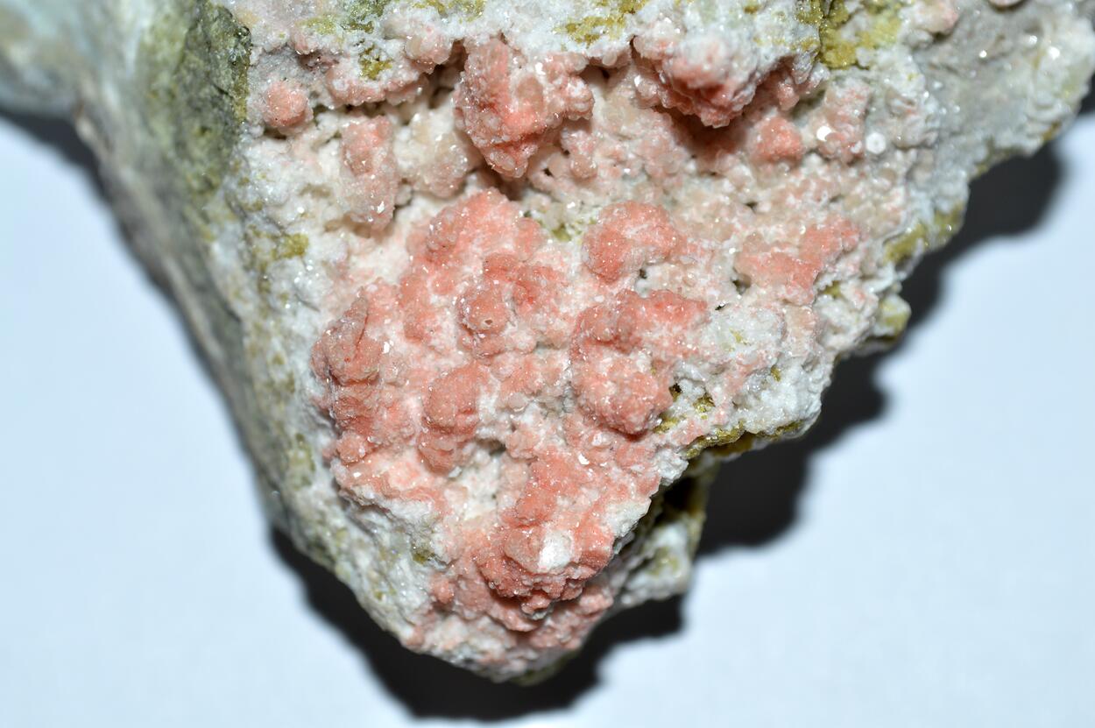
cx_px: 548
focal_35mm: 78
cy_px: 364
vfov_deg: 17.5
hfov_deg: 26.0
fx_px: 2370
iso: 100
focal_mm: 52
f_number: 8
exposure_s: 1/60
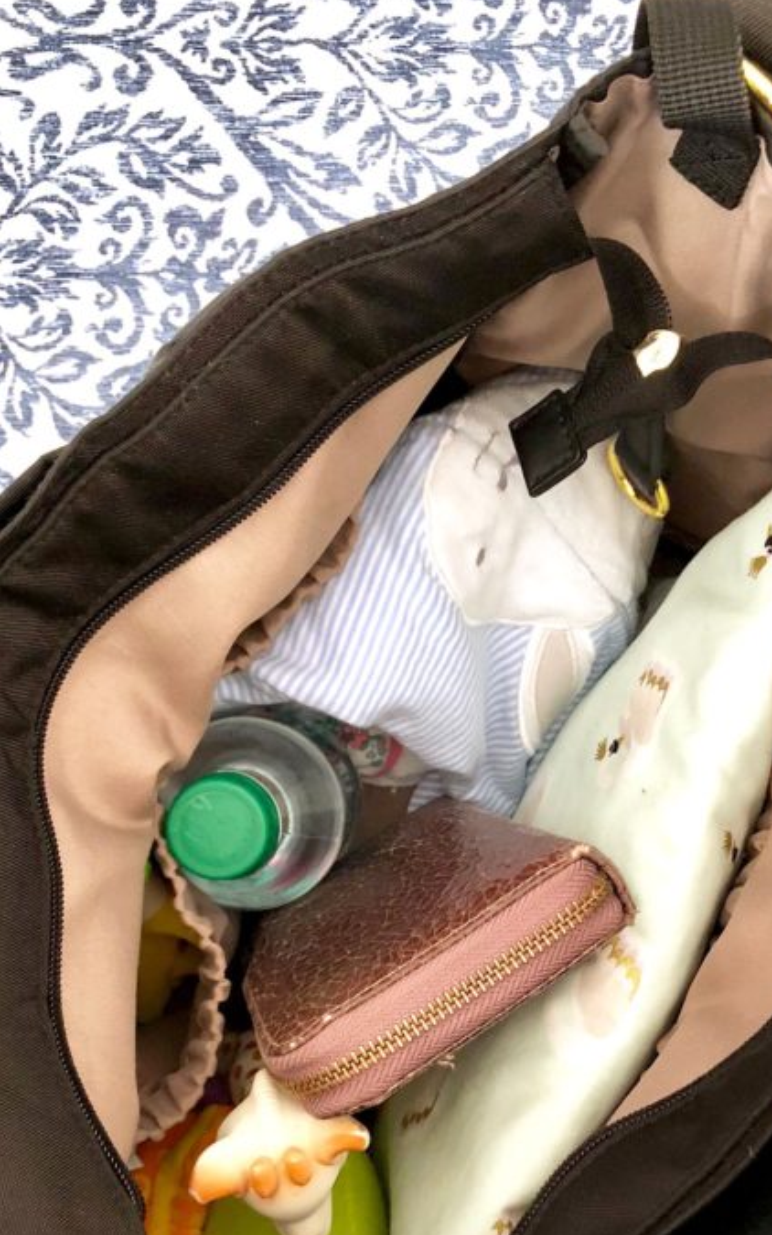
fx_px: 1515
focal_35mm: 45
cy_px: 895
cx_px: 496
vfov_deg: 43.2
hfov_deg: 28.5
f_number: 1.8
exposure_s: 1/15
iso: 80
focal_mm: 4
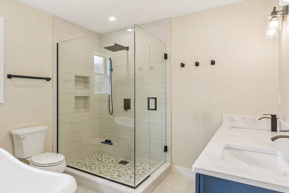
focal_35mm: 23
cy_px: 92
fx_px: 185
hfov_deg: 75.4
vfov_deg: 55.1
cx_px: 119
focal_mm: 16
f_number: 9
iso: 320
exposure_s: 1/30
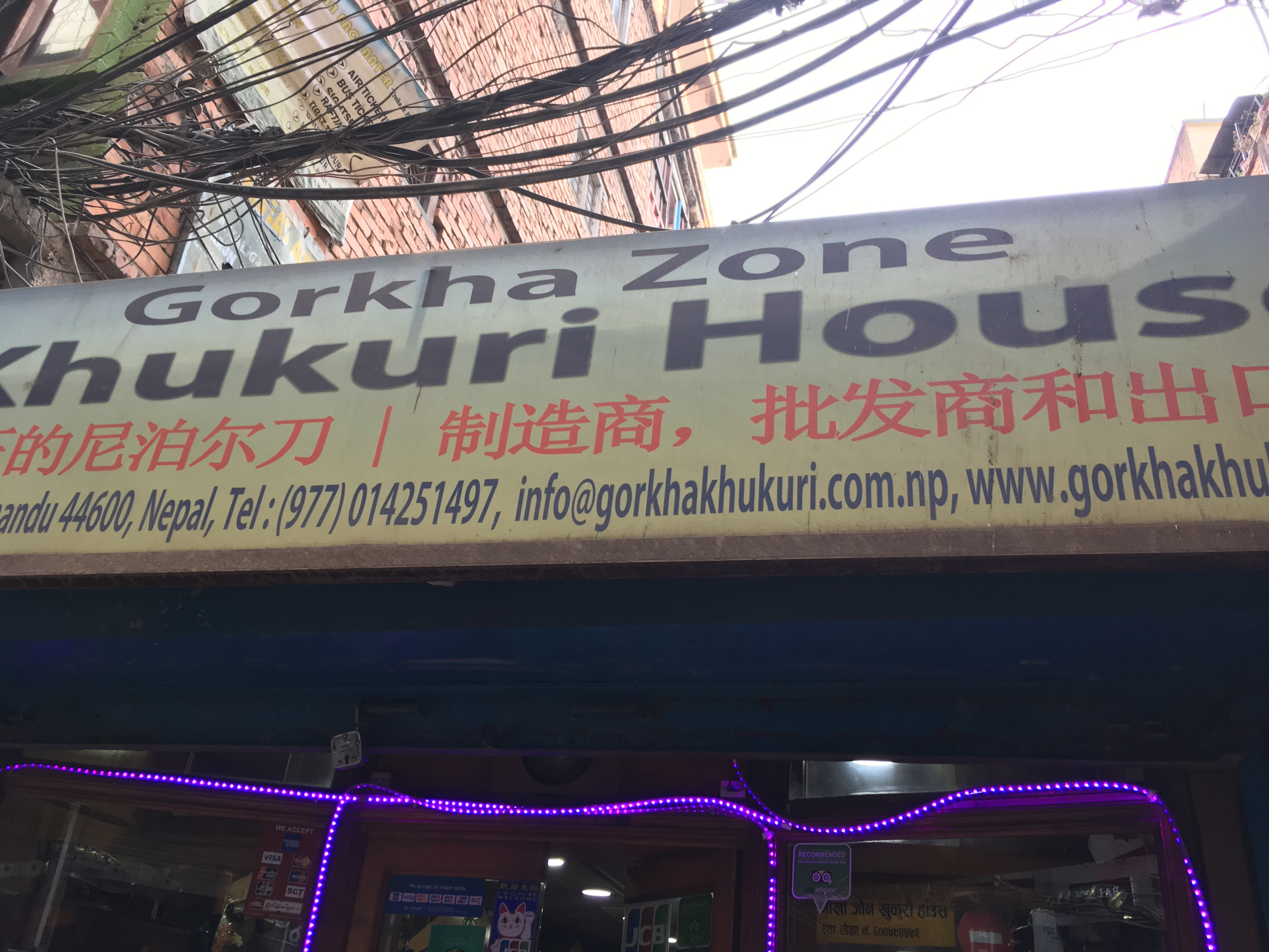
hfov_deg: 61.7
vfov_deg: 48.2
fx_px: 1063
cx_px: 634
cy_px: 476
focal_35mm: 29
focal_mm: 4.15
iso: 40
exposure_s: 1/100
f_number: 2.2
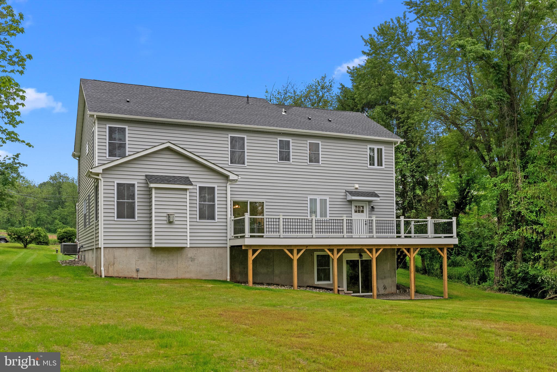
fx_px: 542
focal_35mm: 35
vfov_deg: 37.9
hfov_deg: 54.4
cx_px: 278
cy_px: 186
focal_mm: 35
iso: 800
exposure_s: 1/160
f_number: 11
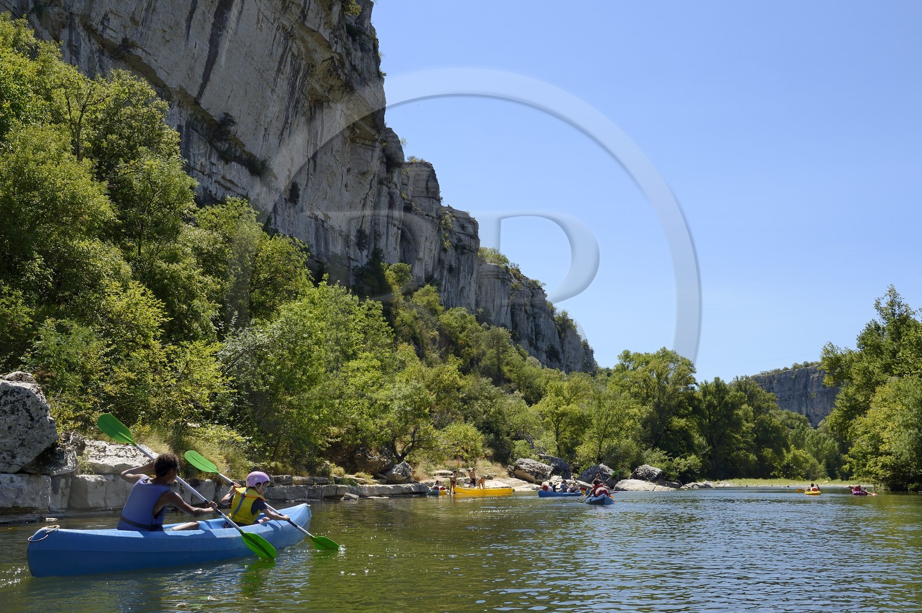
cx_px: 461
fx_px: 896
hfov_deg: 54.5
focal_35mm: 35
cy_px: 306
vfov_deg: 37.8
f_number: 10
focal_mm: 35
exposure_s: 1/320
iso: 200
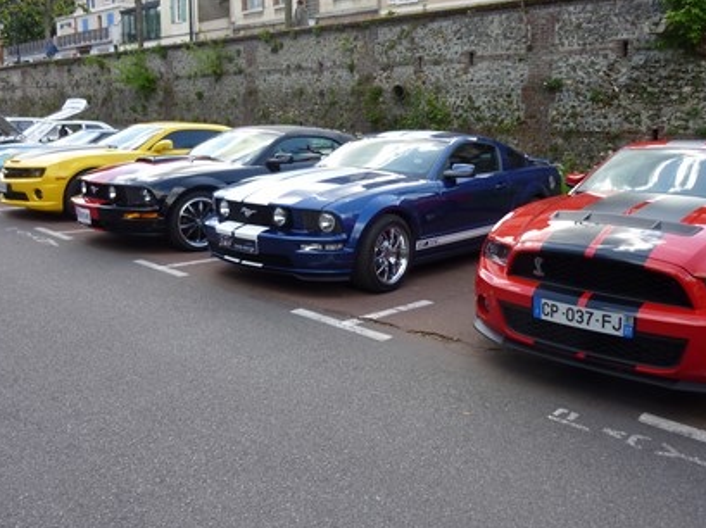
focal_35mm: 31
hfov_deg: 58.4
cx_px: 358
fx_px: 632
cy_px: 214
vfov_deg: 45.2
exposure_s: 1/160
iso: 80
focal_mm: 4.5
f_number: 3.3
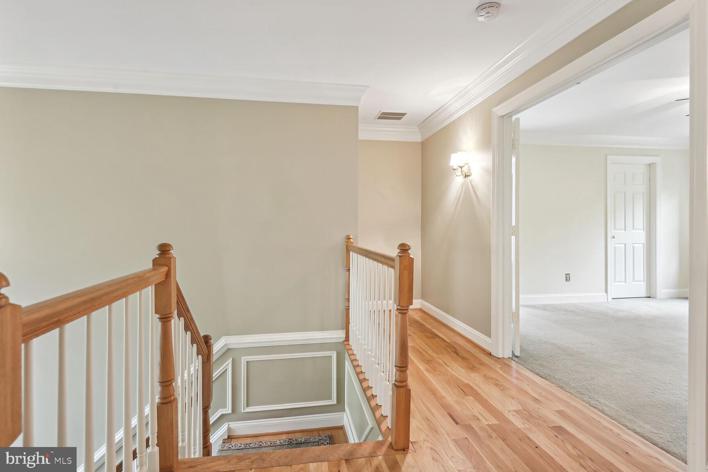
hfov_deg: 86.9
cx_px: 354
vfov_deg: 64.6
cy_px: 236
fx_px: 374
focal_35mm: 19
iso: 200
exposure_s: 1/1.25
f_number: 8
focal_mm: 19
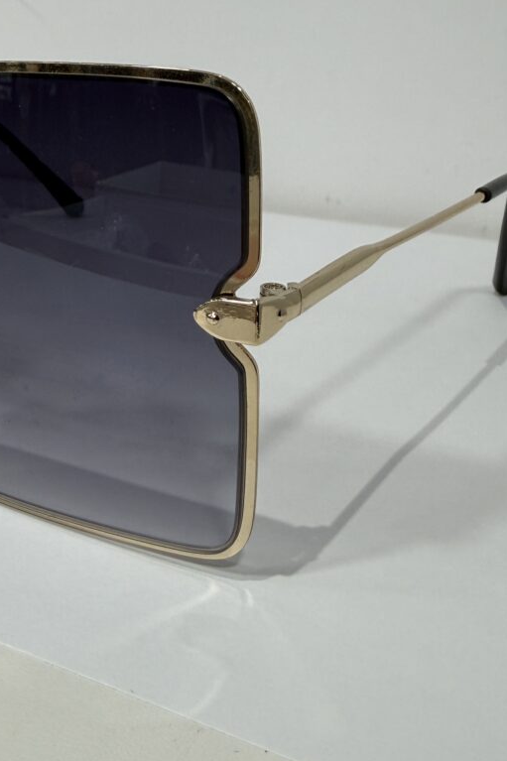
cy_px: 278
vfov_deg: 39.3
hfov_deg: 26.5
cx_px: 98
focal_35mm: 50
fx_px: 1057
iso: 64
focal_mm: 2.22
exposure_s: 1/100
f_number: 2.2
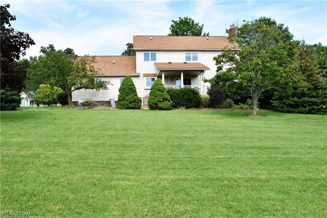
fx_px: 327
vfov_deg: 36.9
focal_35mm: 36
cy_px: 109
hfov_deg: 53.1
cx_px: 164
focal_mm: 24
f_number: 7.1
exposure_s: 1/1250
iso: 640
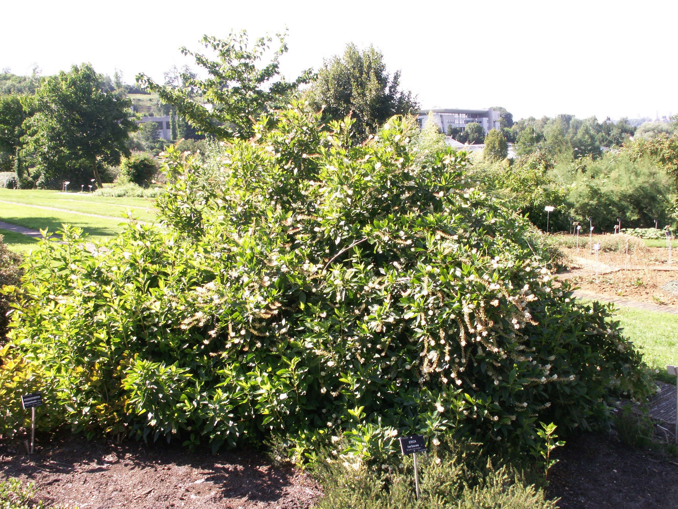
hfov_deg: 52.6
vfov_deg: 40.7
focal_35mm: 35
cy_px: 254
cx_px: 339
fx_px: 686
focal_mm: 5.9
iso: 50
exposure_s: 1/100
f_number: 5
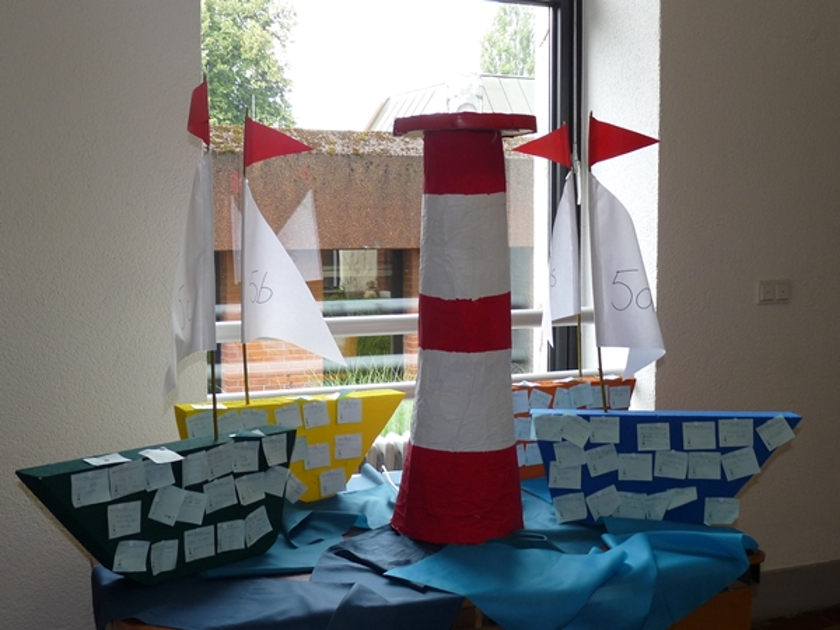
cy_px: 315
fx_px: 1092
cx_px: 420
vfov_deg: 32.2
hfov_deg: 42.1
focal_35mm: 45
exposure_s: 1/30
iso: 100
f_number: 3
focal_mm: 5.8
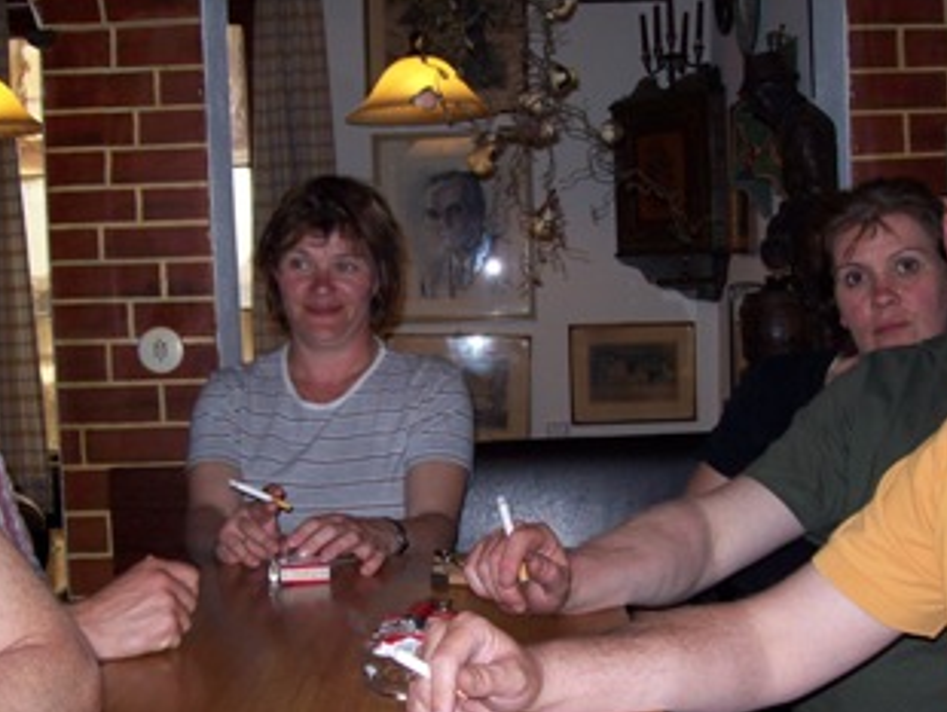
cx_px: 443
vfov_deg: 28.0
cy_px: 406
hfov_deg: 36.8
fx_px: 1424
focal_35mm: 52
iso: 80
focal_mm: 6
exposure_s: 1/64
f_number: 2.7
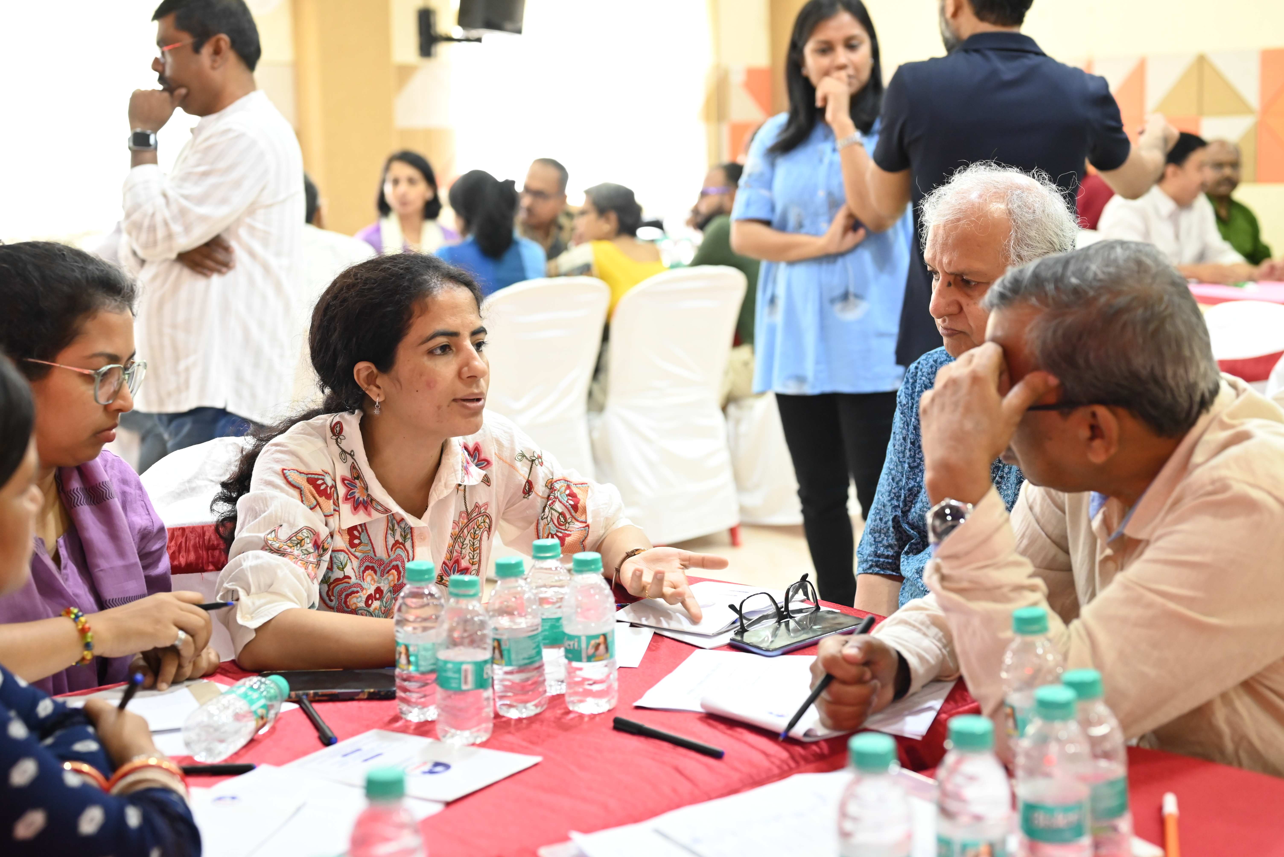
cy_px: 428
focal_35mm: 50
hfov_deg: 39.6
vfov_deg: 27.0
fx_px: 1784
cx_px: 642
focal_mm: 50
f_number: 3.2
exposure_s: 1/100
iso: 3200
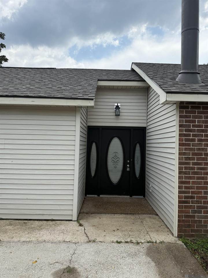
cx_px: 104
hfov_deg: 56.8
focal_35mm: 24
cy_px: 139
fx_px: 192
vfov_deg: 71.6
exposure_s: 1/3759
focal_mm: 6.76
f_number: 1.78
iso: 100
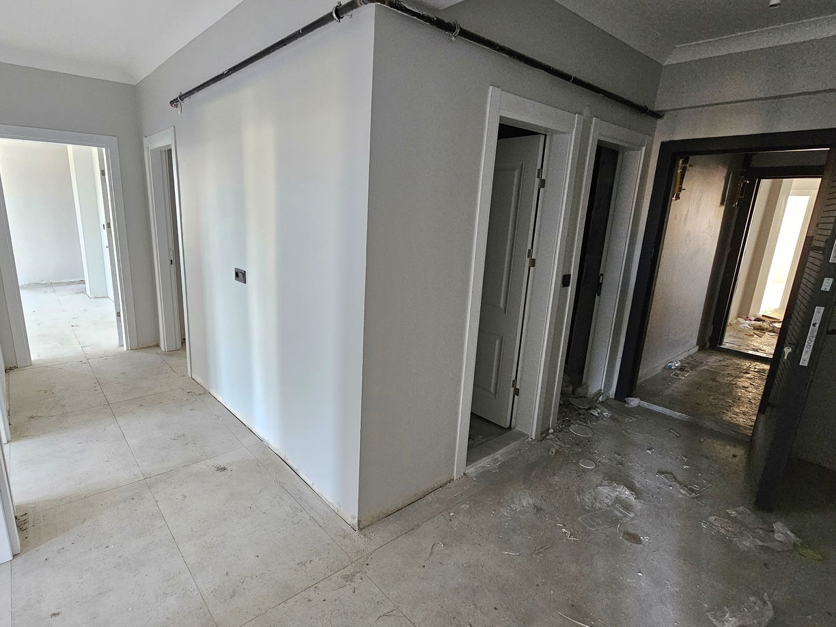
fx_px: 411
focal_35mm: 17
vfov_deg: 74.7
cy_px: 333
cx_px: 372
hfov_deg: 90.7
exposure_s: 1/33.4
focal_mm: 2.2
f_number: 2.2
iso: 320
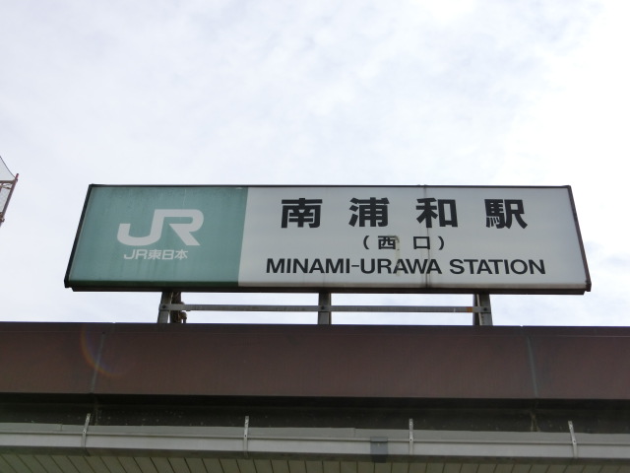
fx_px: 819
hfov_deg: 42.1
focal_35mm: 45
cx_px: 315
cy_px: 236
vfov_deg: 32.2
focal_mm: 8
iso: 80
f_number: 4.4
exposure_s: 1/800
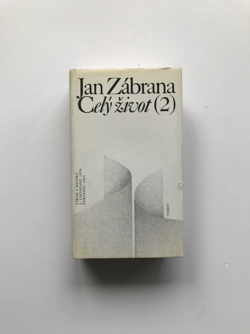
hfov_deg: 49.7
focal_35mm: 28
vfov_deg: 63.4
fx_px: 270
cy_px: 167
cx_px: 125
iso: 20
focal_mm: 3.99
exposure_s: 1/130
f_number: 1.8
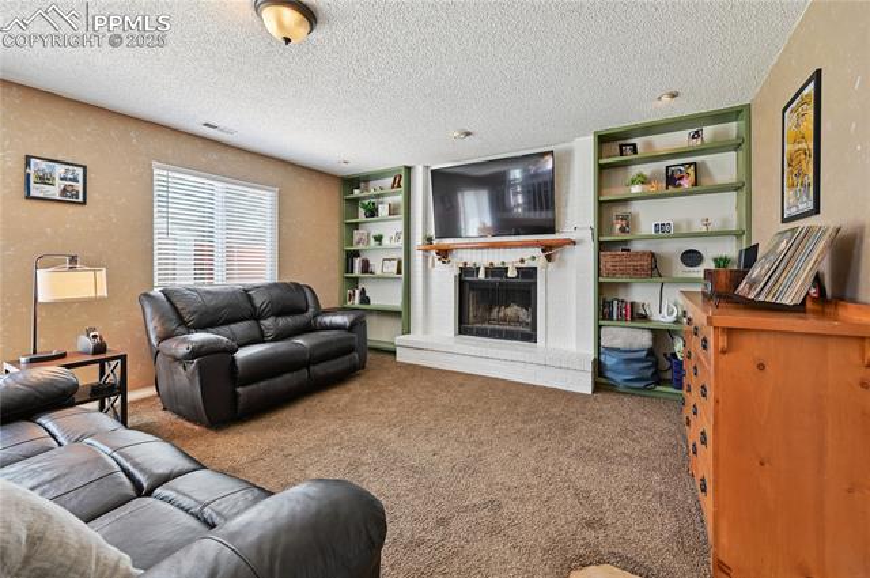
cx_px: 435
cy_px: 289
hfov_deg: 104.3
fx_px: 338
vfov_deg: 81.1
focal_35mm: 14
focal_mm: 14
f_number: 5.6
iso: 320
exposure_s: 1/30
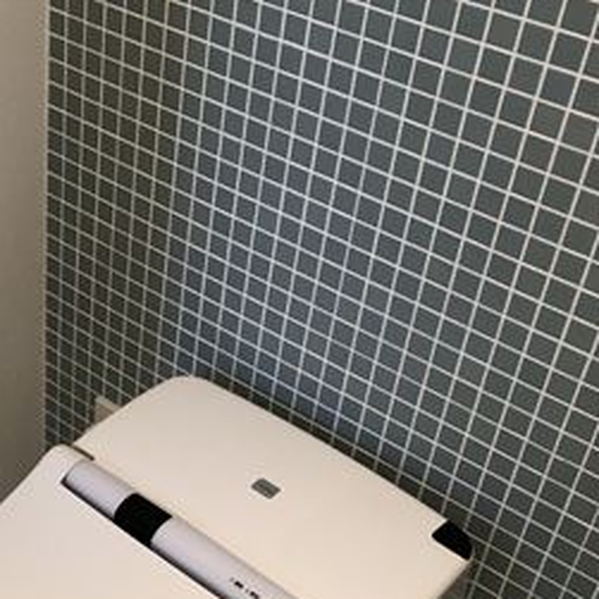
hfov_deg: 25.9
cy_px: 518
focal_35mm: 63
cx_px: -2
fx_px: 1233
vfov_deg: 26.5
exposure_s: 1/17
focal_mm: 3.99
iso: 40
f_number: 1.8
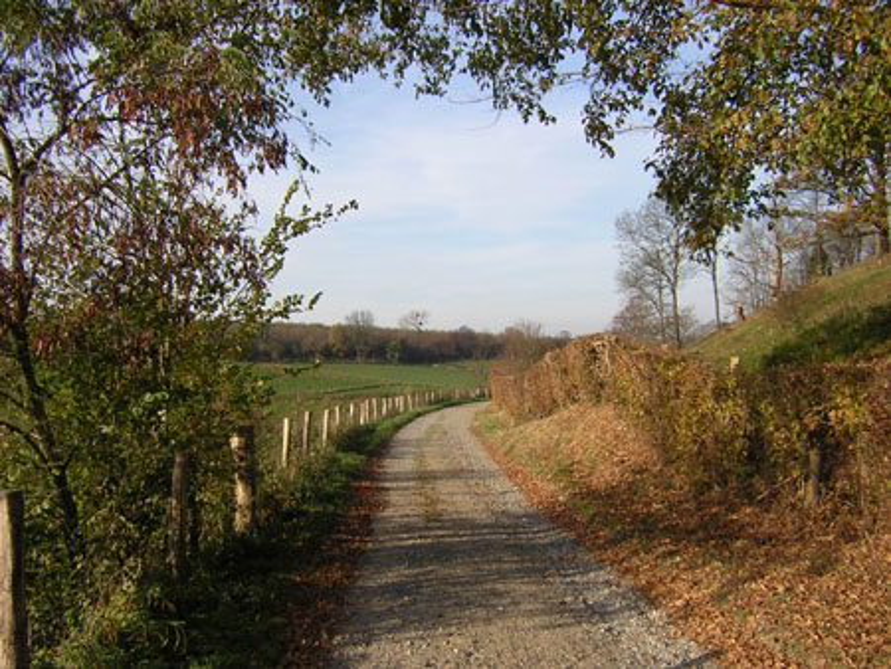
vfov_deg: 39.7
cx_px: 446
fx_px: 927
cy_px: 334
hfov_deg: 51.3
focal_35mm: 36
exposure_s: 1/214
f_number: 5.2
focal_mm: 4.7
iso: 100
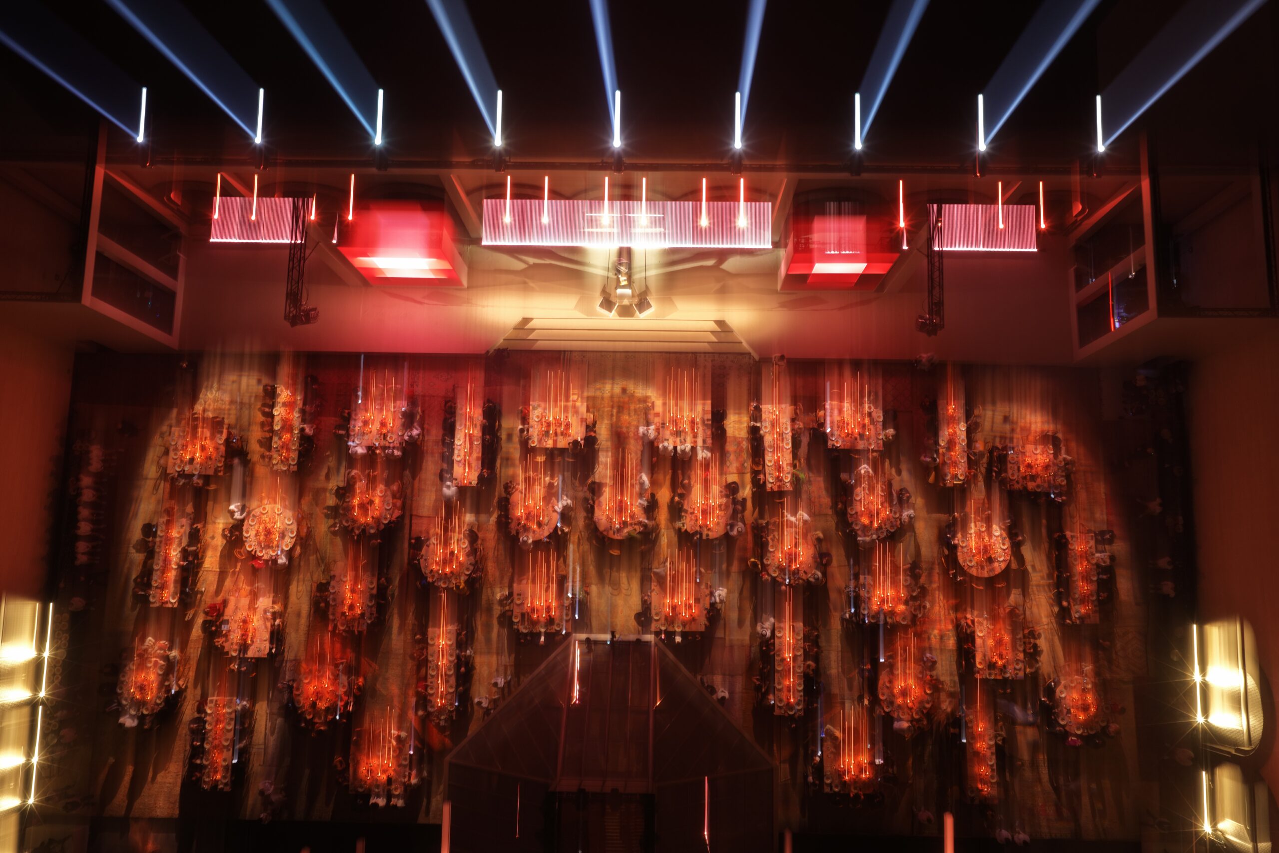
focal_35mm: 28
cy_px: 426
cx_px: 640
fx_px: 995
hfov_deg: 65.5
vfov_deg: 46.4
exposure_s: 1.6
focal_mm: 14.45
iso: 100
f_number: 3.5
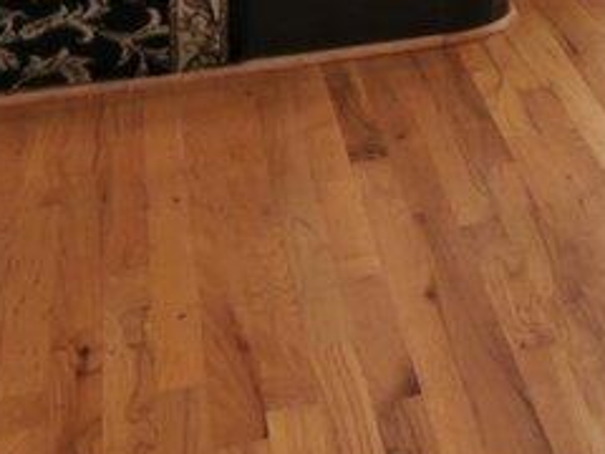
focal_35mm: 115
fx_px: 2010
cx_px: 1114
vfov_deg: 10.9
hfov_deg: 14.8
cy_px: -626
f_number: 9
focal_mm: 14
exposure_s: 1/2.5
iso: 200
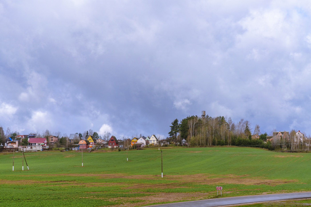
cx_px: 156
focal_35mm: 72
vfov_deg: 18.9
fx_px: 621
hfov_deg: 28.1
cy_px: 104
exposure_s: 1/640
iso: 200
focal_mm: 48
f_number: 4.5
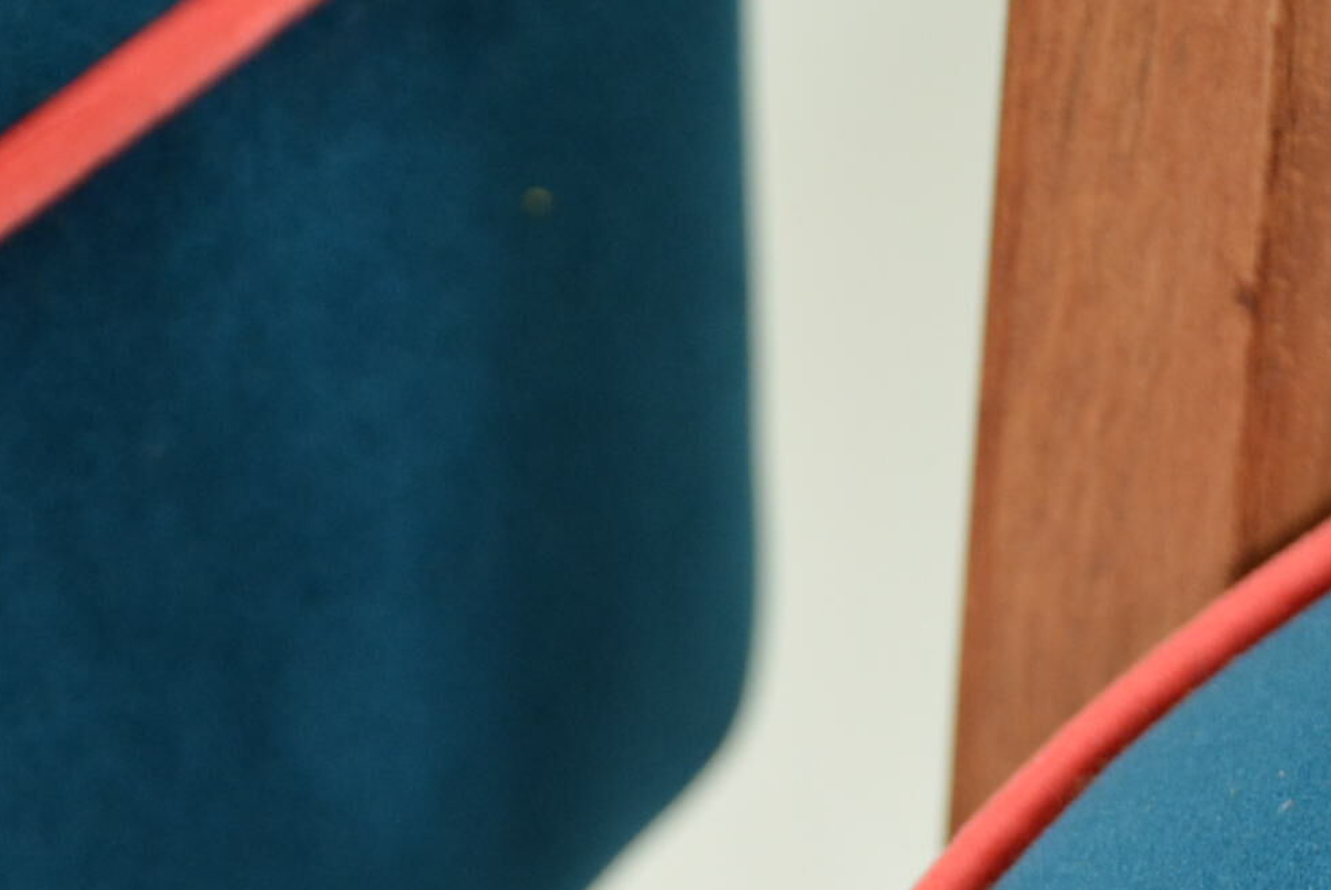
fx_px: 11138
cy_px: 1039
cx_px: 521
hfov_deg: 6.8
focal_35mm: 301
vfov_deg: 4.6
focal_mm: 66
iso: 800
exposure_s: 1/60
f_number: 5.3
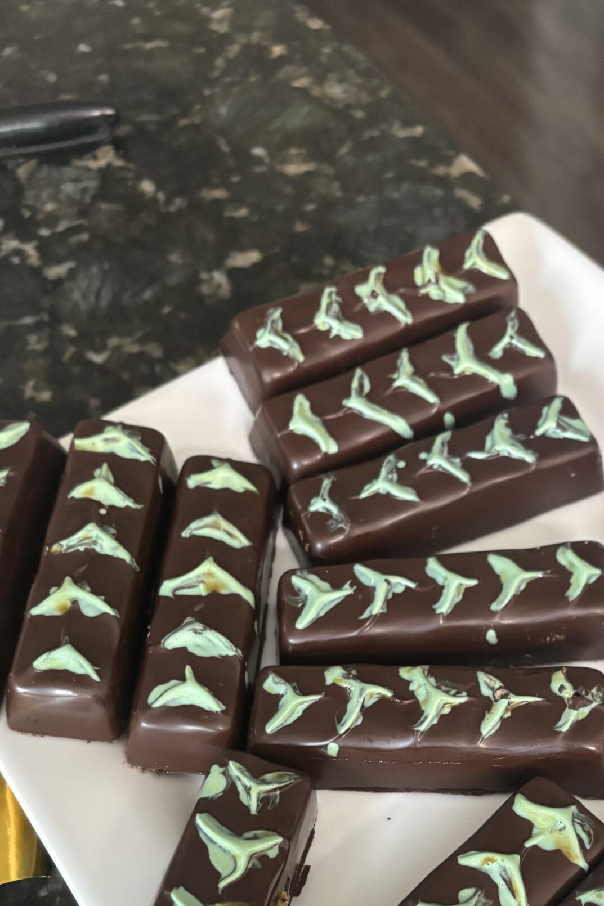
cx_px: 415
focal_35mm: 43
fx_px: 1082
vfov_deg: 43.8
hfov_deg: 30.9
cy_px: 689
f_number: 1.6
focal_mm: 5.96
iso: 500
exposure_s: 1/60
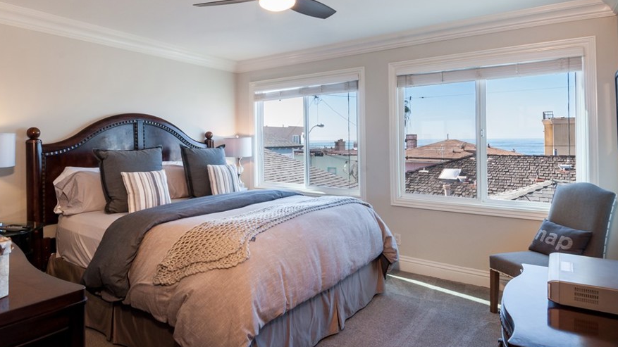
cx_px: 261
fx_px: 360
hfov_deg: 80.6
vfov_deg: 50.9
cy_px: 130
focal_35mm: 22
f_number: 14
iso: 200
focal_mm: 12
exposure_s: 1/8
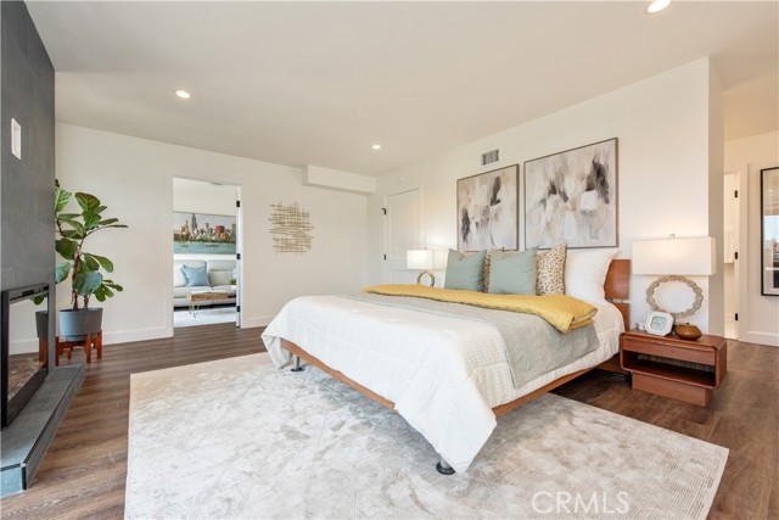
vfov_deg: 77.4
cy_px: 260
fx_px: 325
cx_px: 390
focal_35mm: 15
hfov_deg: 100.4
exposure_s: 1/125
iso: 560
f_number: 5.6
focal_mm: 15
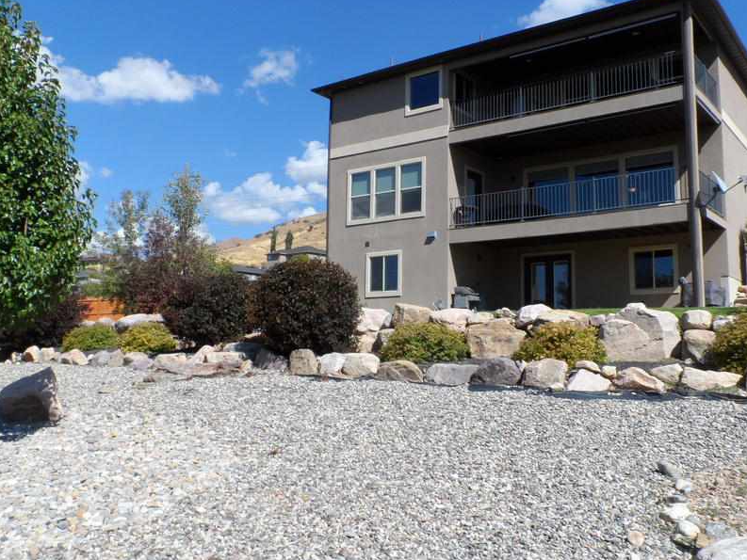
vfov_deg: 45.4
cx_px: 389
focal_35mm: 31
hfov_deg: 58.3
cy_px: 262
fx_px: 669
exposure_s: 1/500
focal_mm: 4
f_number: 4.5
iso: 80
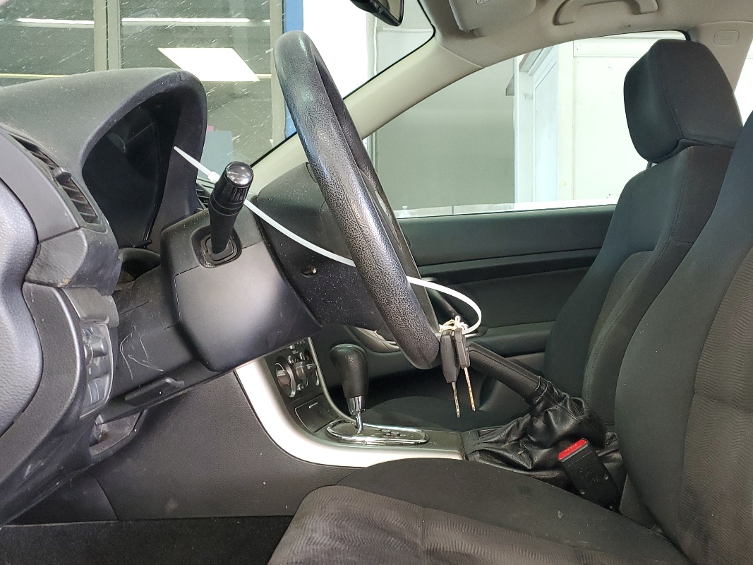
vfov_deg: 36.8
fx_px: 848
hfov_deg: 47.4
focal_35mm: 39
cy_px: 307
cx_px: 474
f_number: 1.5
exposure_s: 1/30
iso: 109
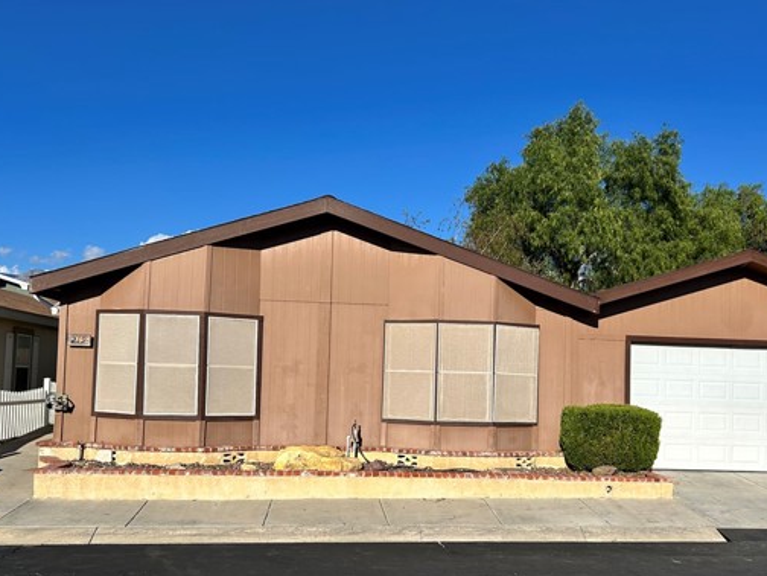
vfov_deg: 42.8
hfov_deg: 55.3
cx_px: 393
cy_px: 338
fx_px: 731
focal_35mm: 33
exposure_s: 1/6993
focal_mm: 5.7
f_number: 1.5
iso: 50
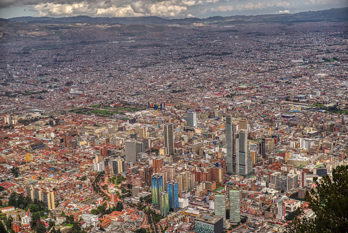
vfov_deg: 27.0
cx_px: 174
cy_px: 116
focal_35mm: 50
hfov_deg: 39.6
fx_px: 483
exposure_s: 1/3200
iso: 100
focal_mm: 50
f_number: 2.8
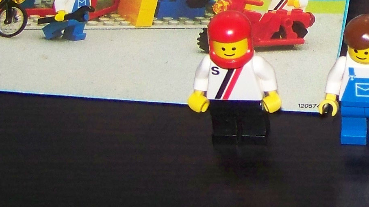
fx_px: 1370
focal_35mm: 140
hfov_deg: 14.8
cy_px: -117
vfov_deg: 8.5
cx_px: 460
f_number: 2.8
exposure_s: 1/30
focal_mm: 6.3
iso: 200
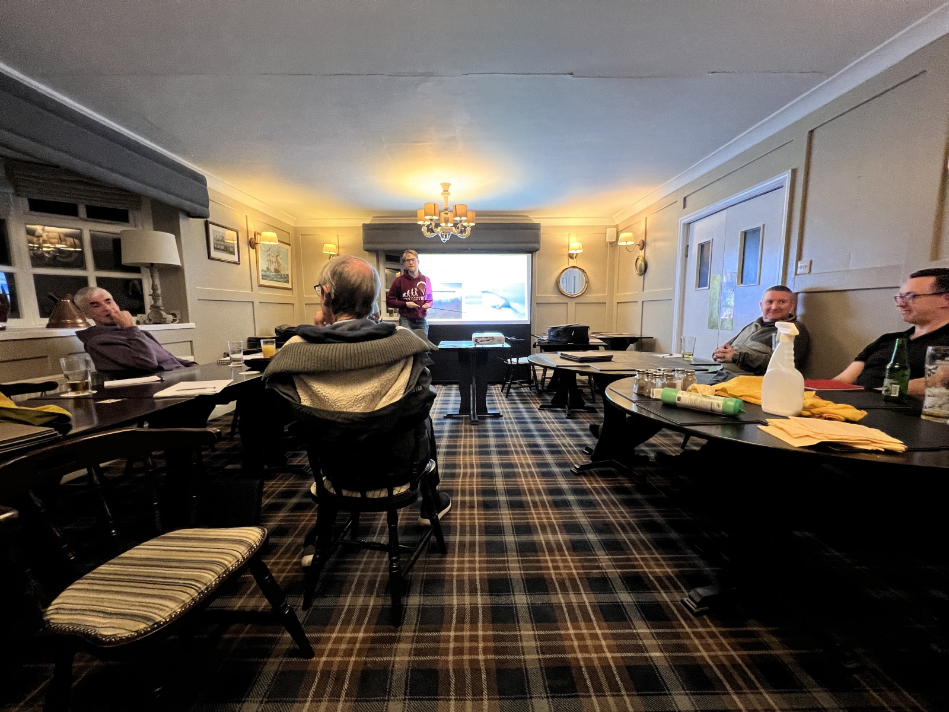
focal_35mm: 13
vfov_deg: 89.9
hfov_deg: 106.2
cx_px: 474
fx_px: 356
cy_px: 356
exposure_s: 1/50
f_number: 1.8
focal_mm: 1.57
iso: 400
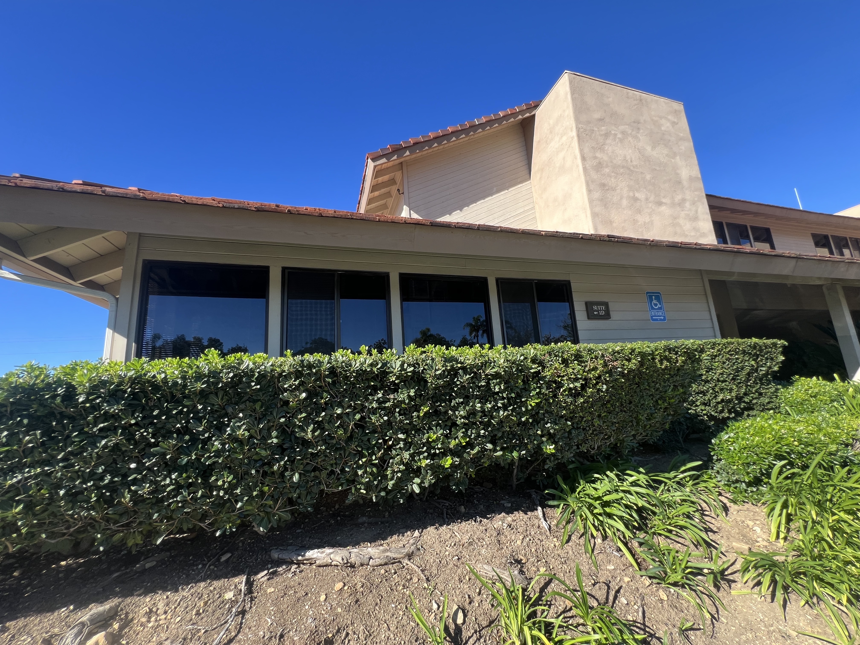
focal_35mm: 13
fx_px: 323
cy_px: 322
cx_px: 430
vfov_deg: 89.9
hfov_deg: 106.2
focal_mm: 1.57
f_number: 1.8
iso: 32
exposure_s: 1/344
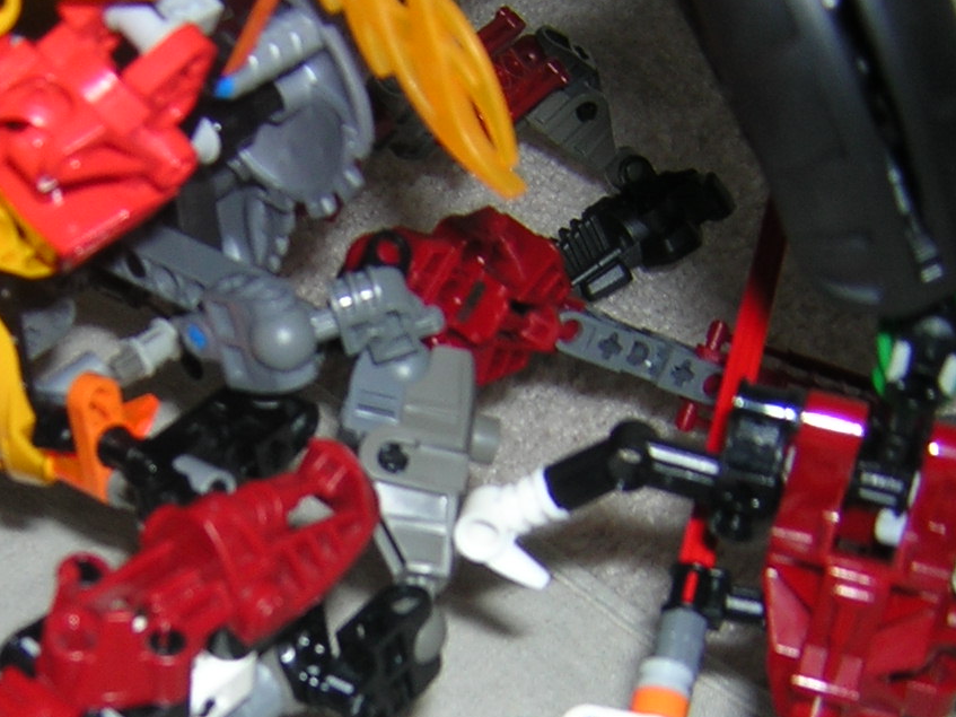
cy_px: 617
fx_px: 1878
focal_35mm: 68
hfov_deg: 28.2
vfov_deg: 21.2
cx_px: 253
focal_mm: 4.7
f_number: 2.6
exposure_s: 1/60.1
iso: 100
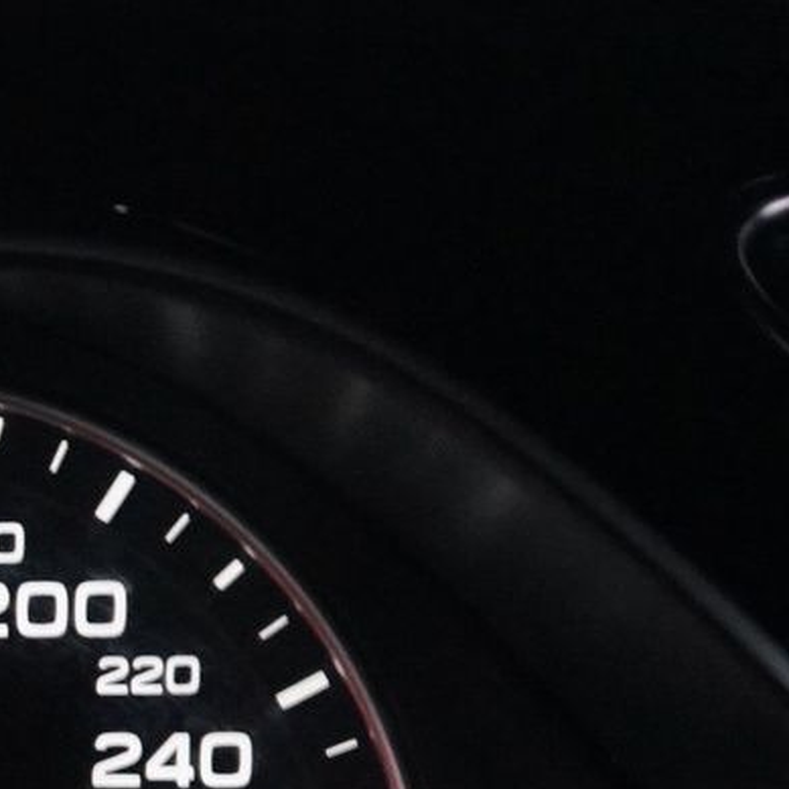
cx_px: -1187
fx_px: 4513
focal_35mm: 175
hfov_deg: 8.9
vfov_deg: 9.9
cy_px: 814
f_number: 4
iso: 3200
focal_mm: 32
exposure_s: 1/15
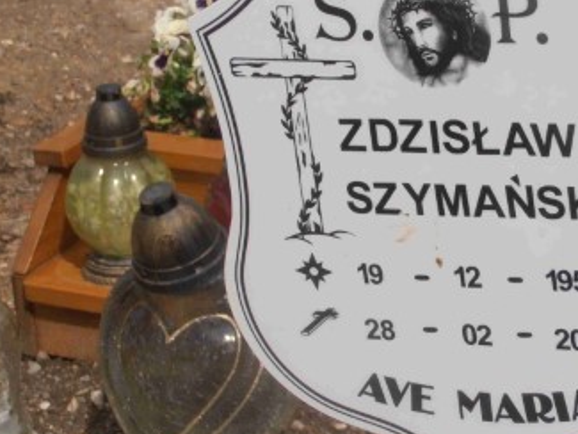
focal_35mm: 136
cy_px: 197
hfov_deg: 14.4
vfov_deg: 10.9
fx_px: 2272
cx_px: 450
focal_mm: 12.29
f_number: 4.8
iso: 80
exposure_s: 1/1250
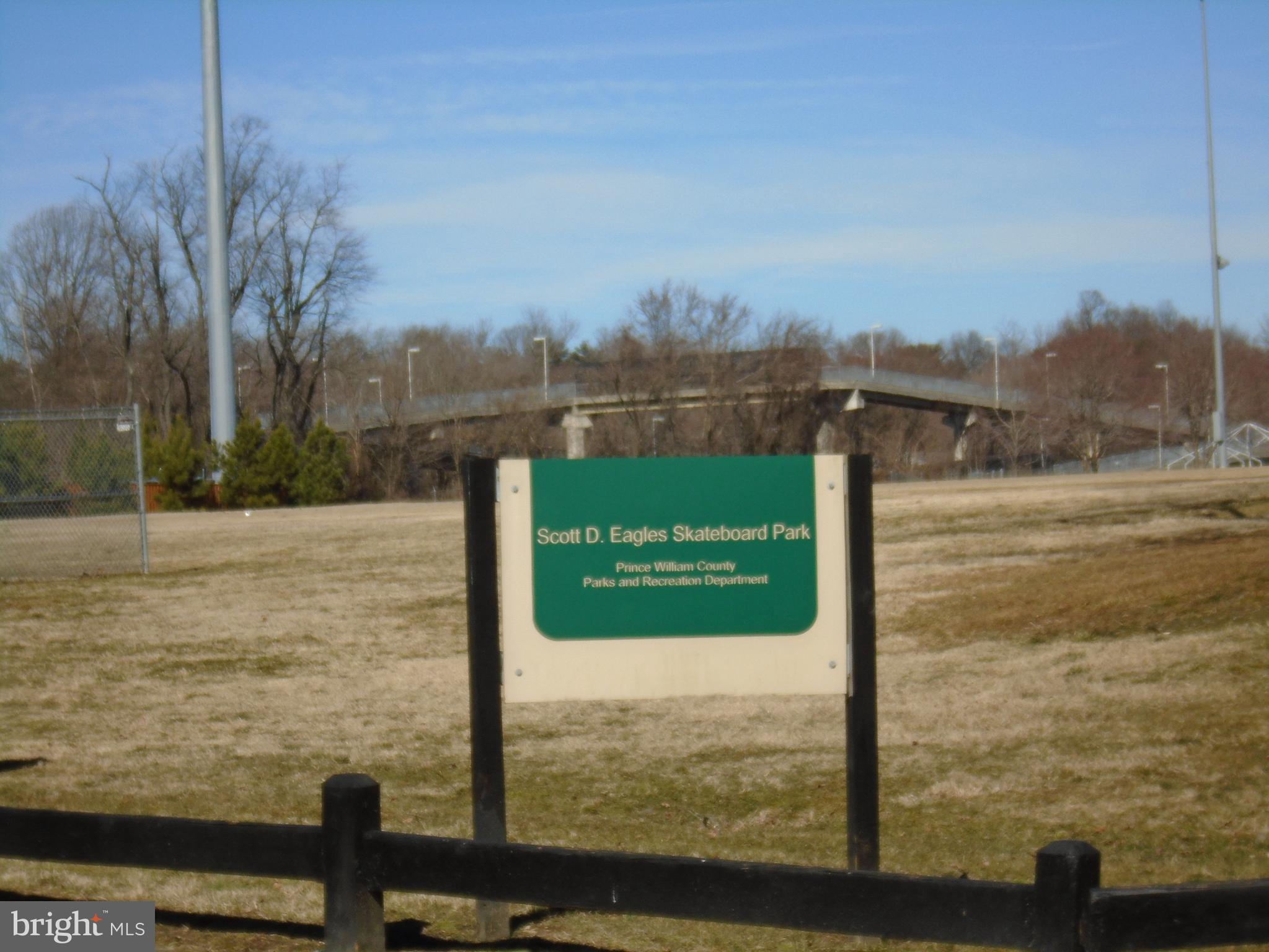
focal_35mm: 130
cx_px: 634
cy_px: 476
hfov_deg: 15.2
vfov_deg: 11.4
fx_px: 4767
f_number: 6.4
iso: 100
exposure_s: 1/500
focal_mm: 23
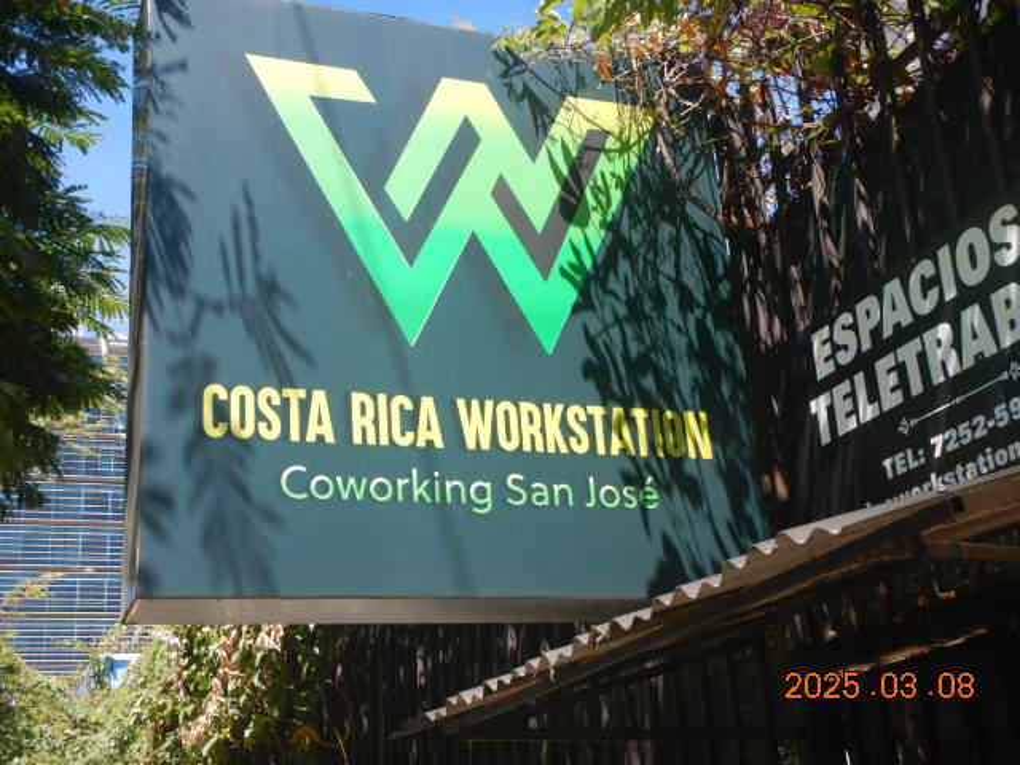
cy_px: 382
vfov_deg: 30.3
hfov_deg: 39.7
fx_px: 1414
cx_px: 510
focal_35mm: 48
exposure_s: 1/250
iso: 125
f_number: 4.3
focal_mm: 8.5
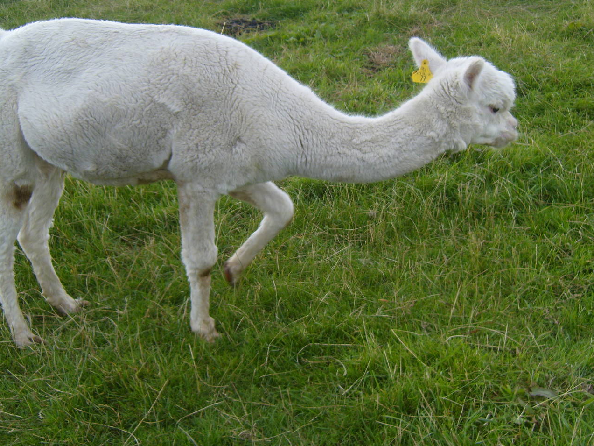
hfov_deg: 42.9
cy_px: 195
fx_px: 755
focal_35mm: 44
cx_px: 304
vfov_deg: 32.8
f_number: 2.8
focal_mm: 7.4
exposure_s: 1/250
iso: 80
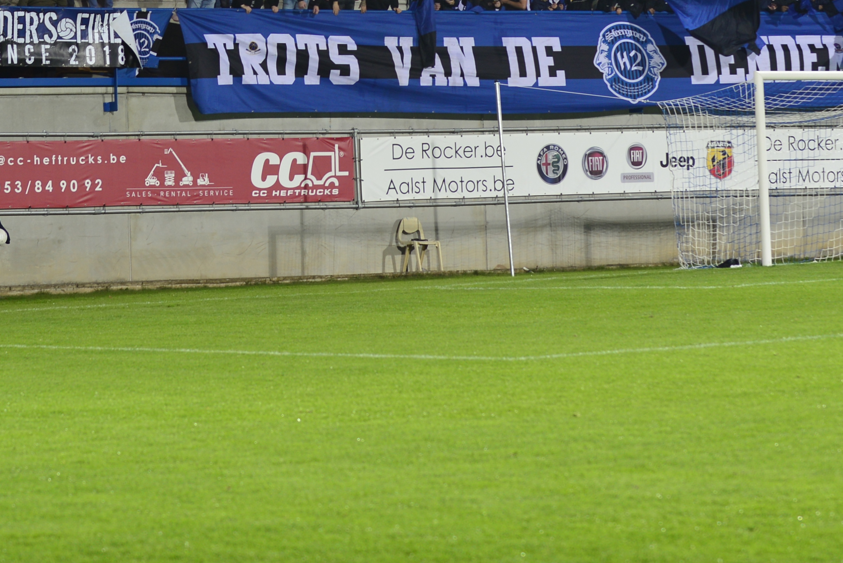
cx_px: 282
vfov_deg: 7.6
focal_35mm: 178
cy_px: -133
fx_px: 4169
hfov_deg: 11.5
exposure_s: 1/125
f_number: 3.2
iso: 400
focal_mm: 70
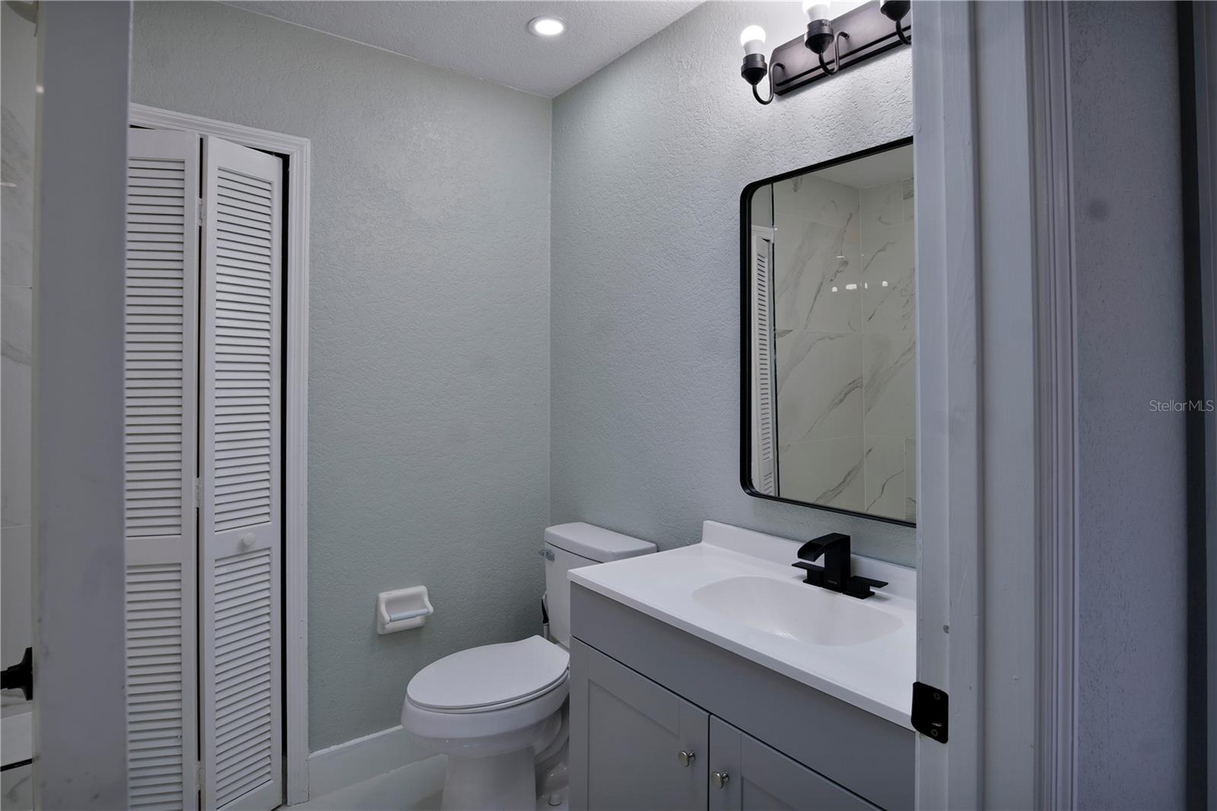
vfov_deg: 67.4
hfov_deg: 90.0
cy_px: 406
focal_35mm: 18
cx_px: 608
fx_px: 608
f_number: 8
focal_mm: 12
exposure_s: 1/13
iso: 100
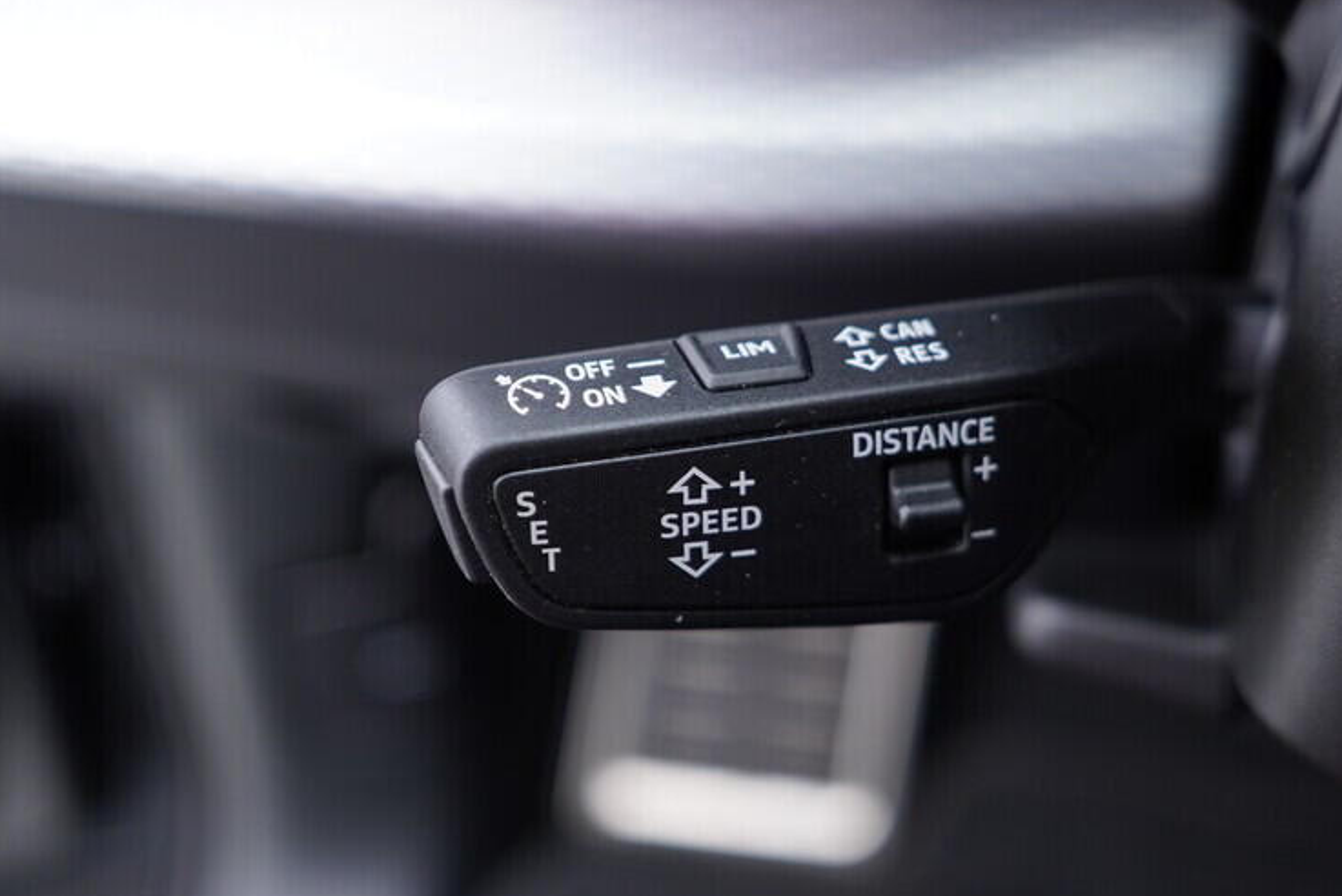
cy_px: 467
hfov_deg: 39.5
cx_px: 752
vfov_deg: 27.0
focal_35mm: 50
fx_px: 1865
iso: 320
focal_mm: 24
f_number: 2.8
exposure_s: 1/40
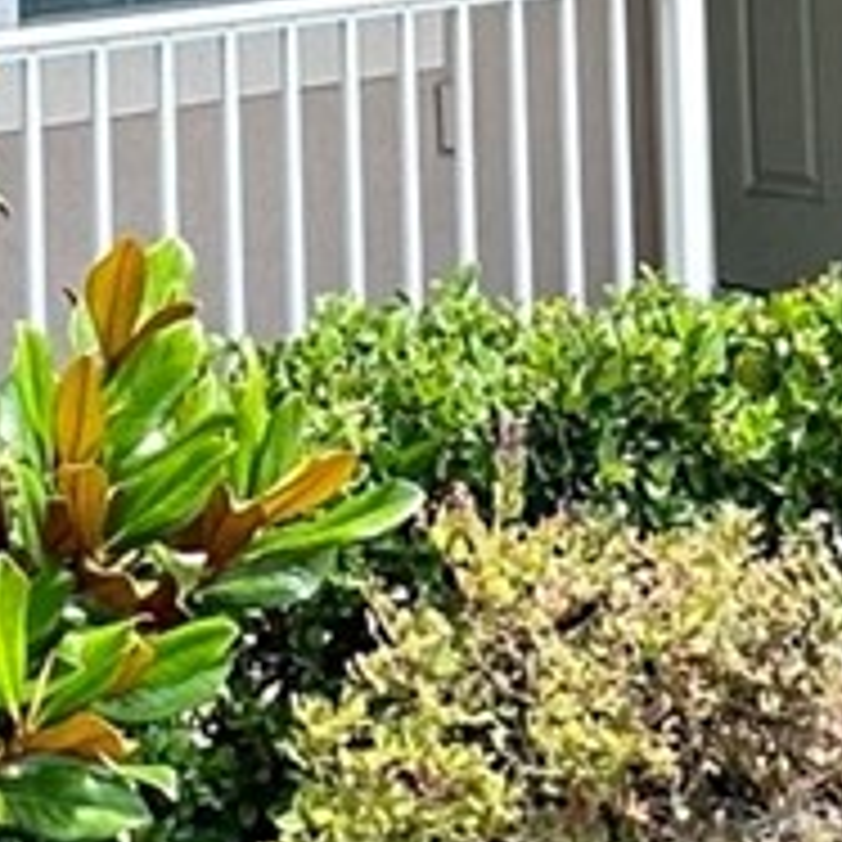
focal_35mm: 106
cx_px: 914
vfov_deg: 14.8
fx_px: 2917
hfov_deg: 16.0
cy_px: -545
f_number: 2.2
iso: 40
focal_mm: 2.22
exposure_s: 1/184
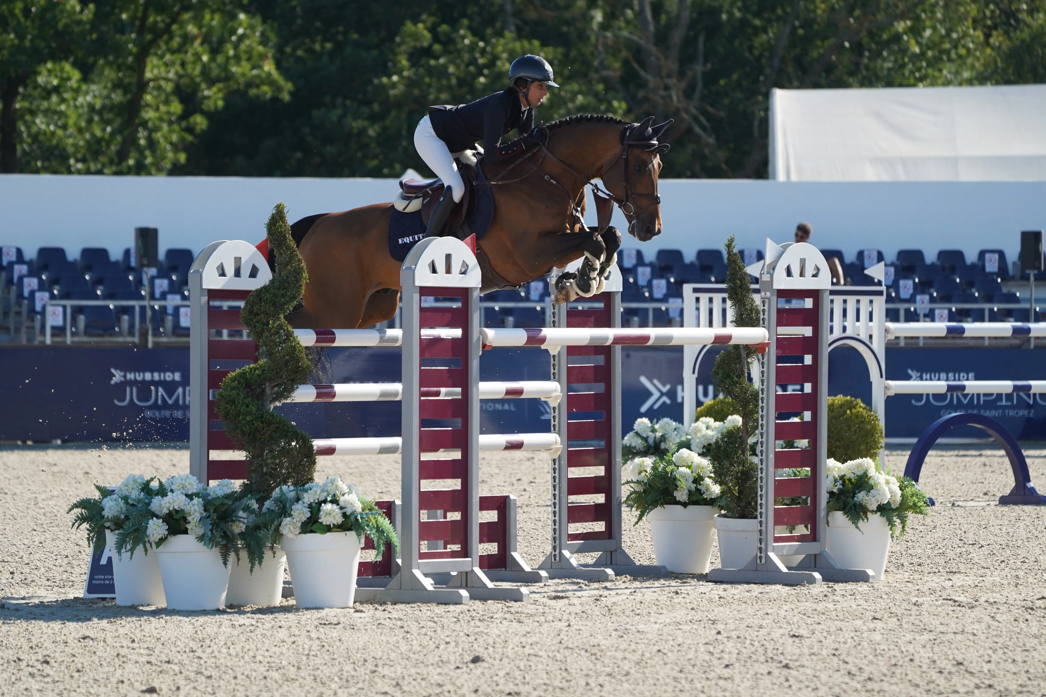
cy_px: 348
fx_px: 7873
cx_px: 523
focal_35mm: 271
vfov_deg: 5.1
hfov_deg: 7.6
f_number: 5.6
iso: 1250
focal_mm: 271
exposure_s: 1/3200
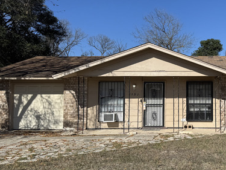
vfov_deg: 35.1
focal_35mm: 41
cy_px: 80
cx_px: 190
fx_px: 268
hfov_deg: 43.0
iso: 80
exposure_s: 1/7092
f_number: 1.78
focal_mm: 6.76
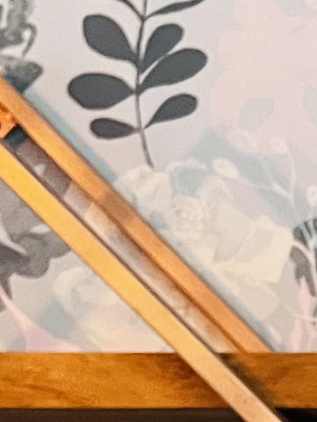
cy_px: 784
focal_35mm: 141
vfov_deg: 12.6
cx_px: 723
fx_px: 1720
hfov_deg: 9.5
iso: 500
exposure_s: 1/33
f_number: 1.6
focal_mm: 5.1
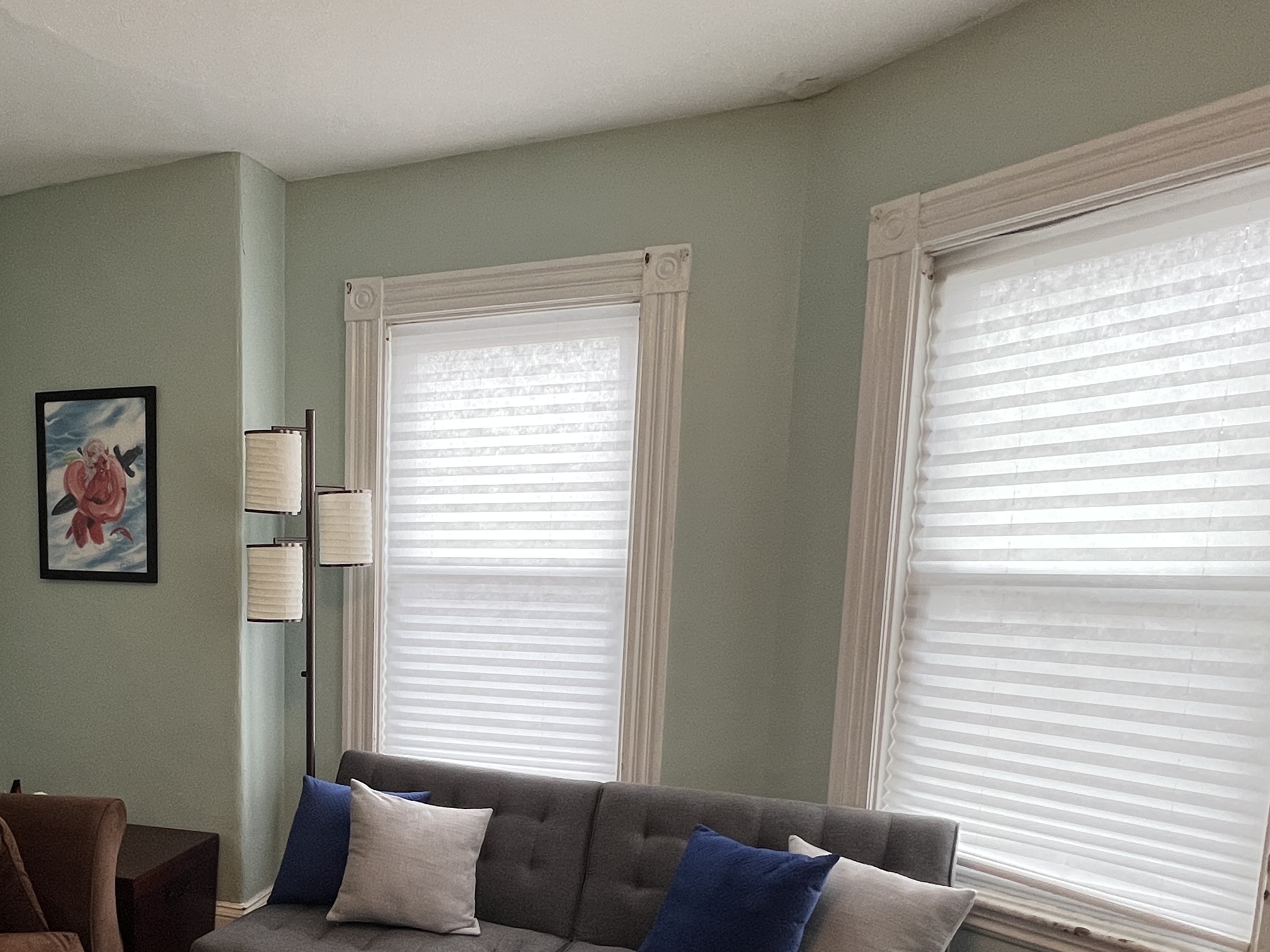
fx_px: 954
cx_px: 351
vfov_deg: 50.8
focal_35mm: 26
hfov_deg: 64.1
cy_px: 715
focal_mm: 1.57
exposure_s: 1/120
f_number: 1.8
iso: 160
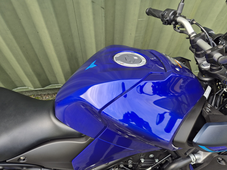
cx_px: 114
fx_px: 151
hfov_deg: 73.9
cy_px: 85
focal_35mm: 23
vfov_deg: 58.9
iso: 40
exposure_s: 1/180
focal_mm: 5.4
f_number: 1.8
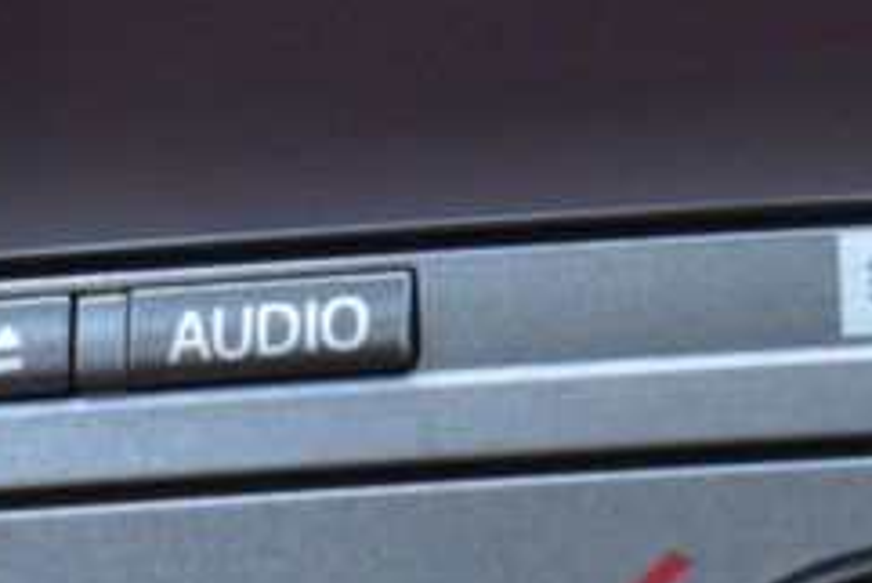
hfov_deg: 14.3
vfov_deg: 9.7
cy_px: -134
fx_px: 3393
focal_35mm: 140
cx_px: 937
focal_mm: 22
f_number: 7.1
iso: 2500
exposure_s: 1/25
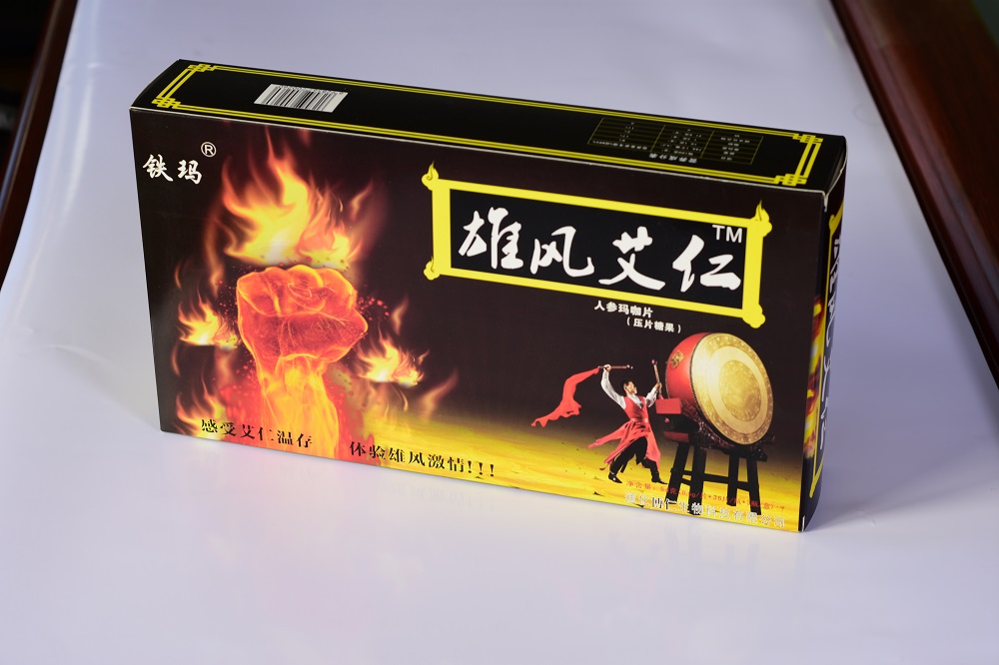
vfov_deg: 18.2
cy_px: 332
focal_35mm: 75
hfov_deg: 27.0
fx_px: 2080
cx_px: 500
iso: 100
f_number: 5.6
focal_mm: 50
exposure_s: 1/125
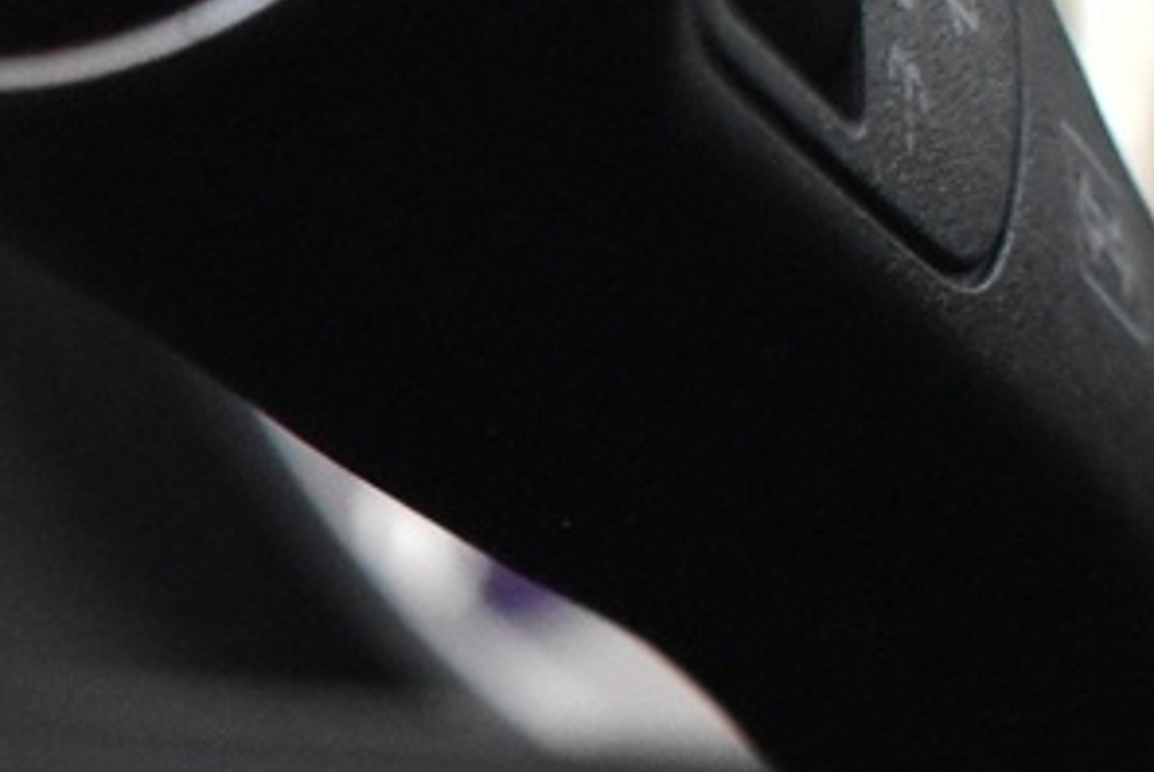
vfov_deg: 5.4
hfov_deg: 8.0
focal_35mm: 246
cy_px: 1801
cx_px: -1162
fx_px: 7893
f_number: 4.2
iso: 3200
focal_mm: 30
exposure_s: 1/25
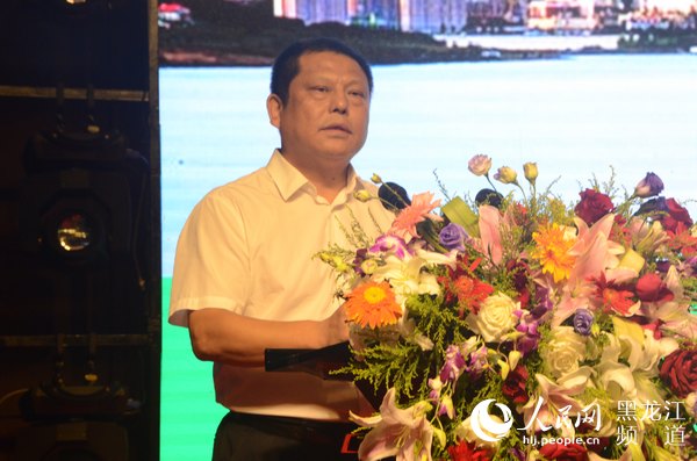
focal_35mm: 120
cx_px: 348
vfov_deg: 11.4
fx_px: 2318
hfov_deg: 17.1
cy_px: 230
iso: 2000
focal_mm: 80
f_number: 13
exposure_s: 1/80
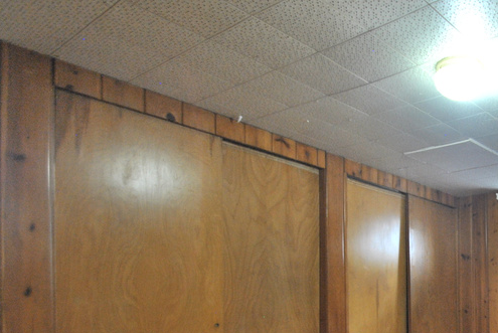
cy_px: 304
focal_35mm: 31
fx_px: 429
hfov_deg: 49.7
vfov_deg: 39.2
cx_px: 492
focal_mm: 10
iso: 400
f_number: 3.5
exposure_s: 1/10
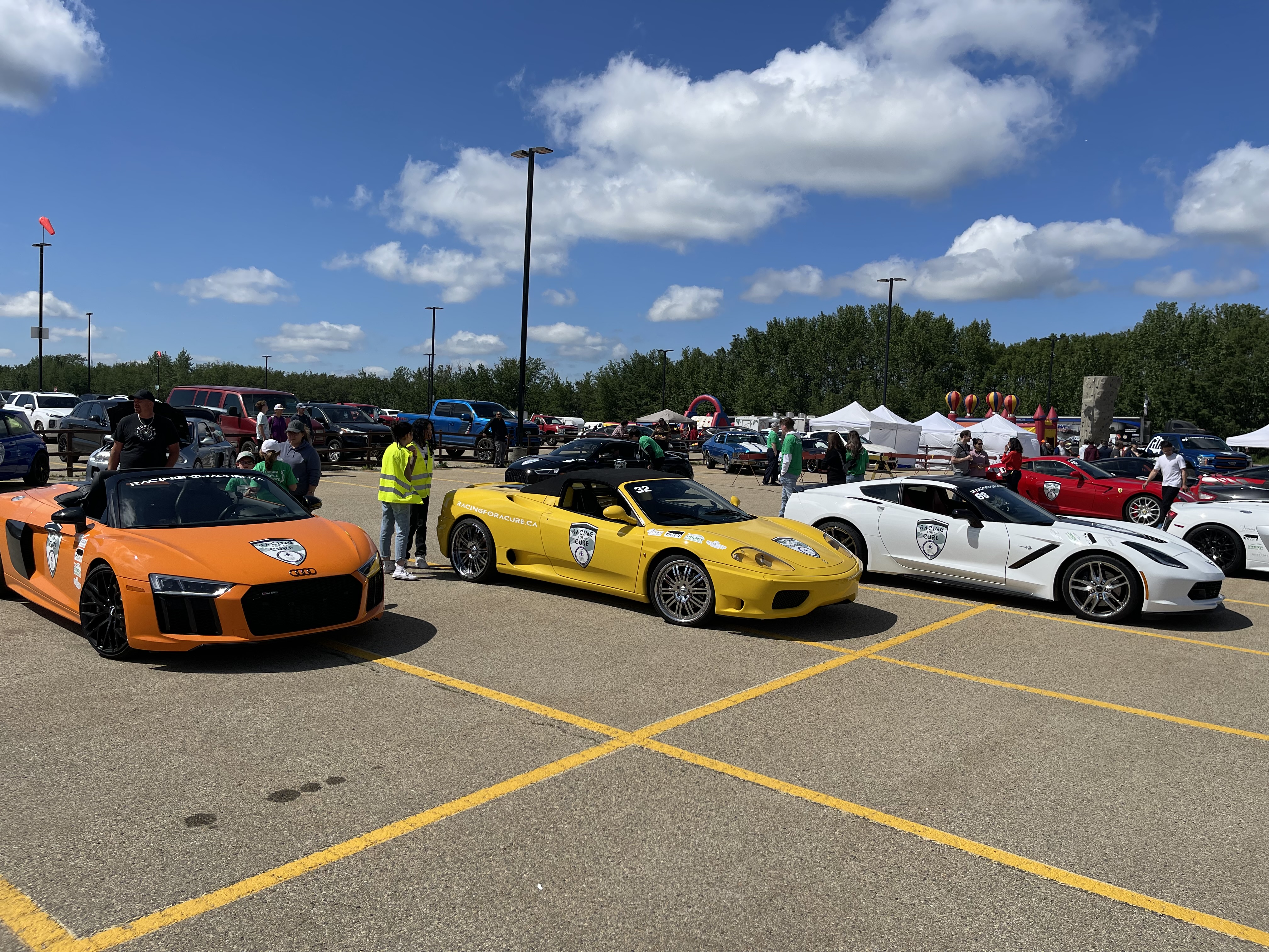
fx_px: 953
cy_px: 476
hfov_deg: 67.3
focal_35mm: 26
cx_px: 634
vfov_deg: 53.1
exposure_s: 1/9174
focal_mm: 5.1
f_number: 1.6
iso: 50
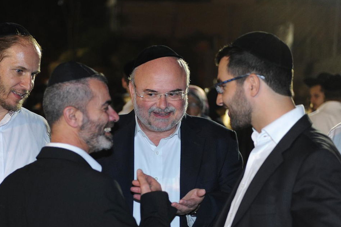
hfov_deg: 22.1
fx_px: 871
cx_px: 136
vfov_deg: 14.8
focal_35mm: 92
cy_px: 161
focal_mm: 62
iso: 1600
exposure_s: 1/125
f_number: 2.8
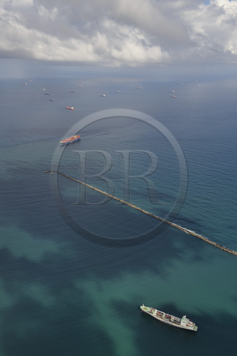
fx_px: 346
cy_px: 178
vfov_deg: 54.5
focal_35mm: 35
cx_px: 118
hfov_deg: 37.8
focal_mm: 35
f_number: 9
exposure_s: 1/800
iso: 200
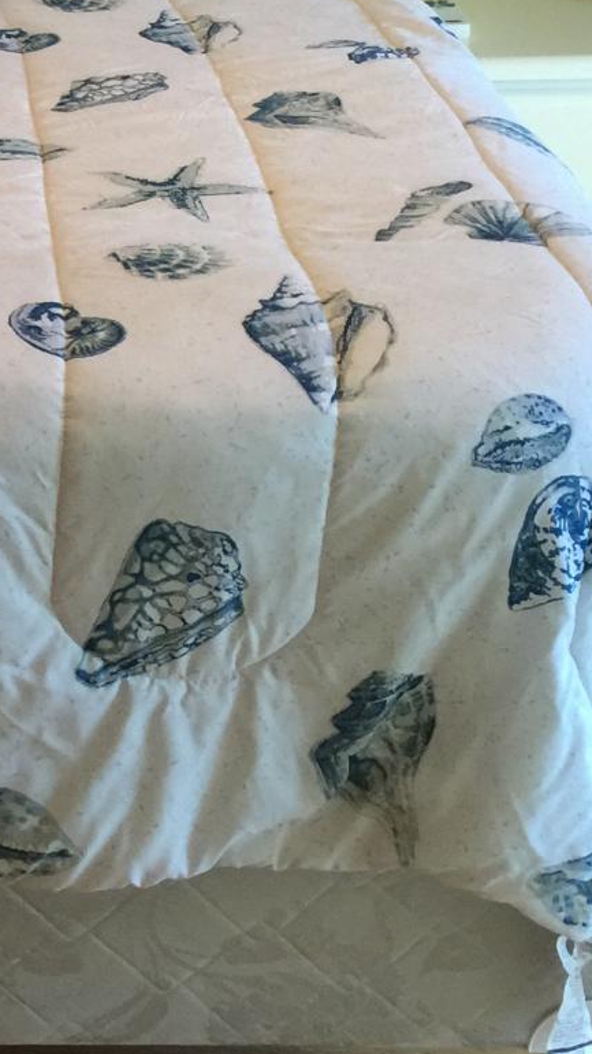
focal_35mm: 82
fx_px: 2291
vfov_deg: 25.0
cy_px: 79
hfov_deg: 13.8
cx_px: -306
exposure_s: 1/15
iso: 50
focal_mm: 4.15
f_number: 2.2
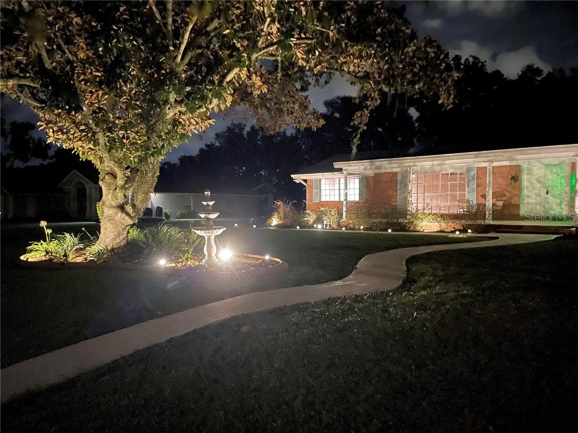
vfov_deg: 53.1
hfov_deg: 67.3
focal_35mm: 26
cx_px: 289
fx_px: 434
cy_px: 216
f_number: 1.6
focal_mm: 4.2
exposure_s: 1/8
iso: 1600
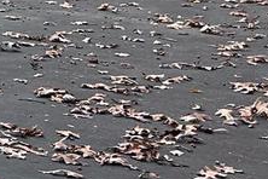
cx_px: -594
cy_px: -168
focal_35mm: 162
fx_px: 1206
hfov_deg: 9.3
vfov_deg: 8.1
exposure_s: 1/604
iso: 80
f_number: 1.78
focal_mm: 6.86
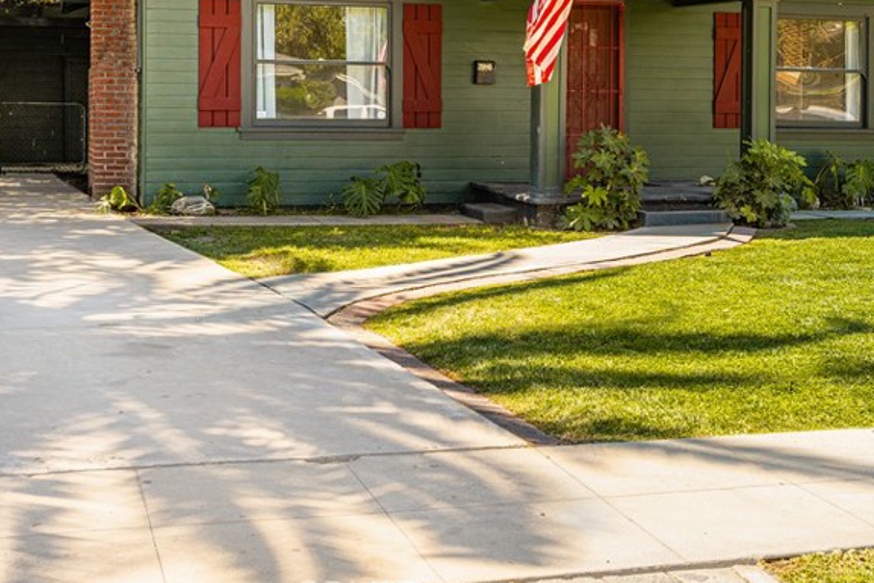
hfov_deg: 39.6
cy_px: 96
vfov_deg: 26.4
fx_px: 1214
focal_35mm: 50
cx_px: 421
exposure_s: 1/500
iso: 100
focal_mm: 28
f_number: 6.3
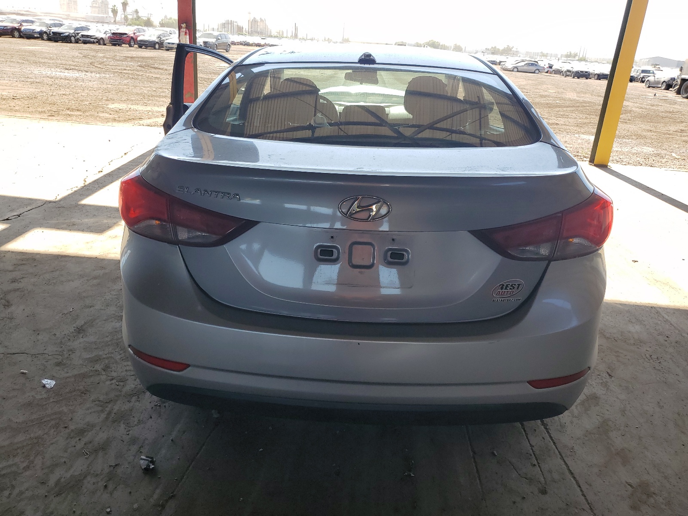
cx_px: 344
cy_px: 258
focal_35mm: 26
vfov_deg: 53.1
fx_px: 517
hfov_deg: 67.3
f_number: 1.5
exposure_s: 1/667
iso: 50
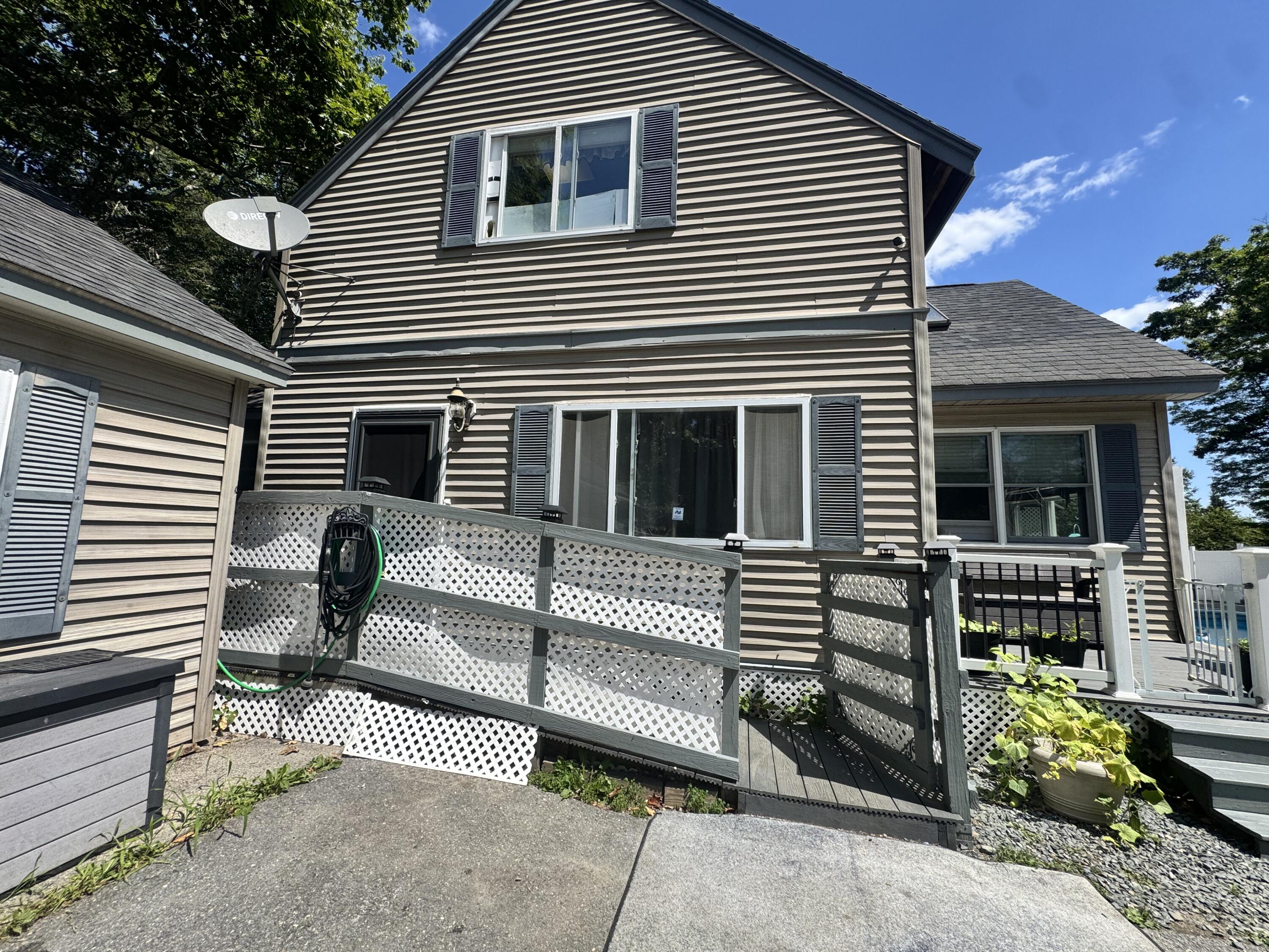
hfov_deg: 102.1
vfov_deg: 85.7
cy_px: 476
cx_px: 634
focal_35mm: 14
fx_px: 513
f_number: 2.2
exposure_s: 1/1370
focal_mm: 2.22
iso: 50
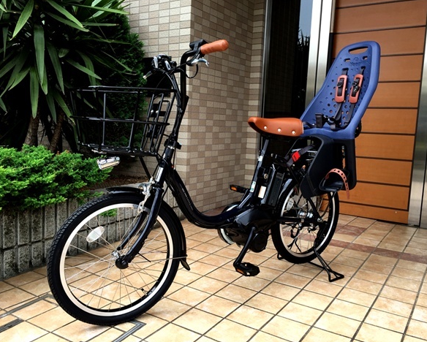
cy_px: 170
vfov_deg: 47.2
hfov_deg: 57.1
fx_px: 392
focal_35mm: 31
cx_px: 212
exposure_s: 1/276
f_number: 2.2
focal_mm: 4.15
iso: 32
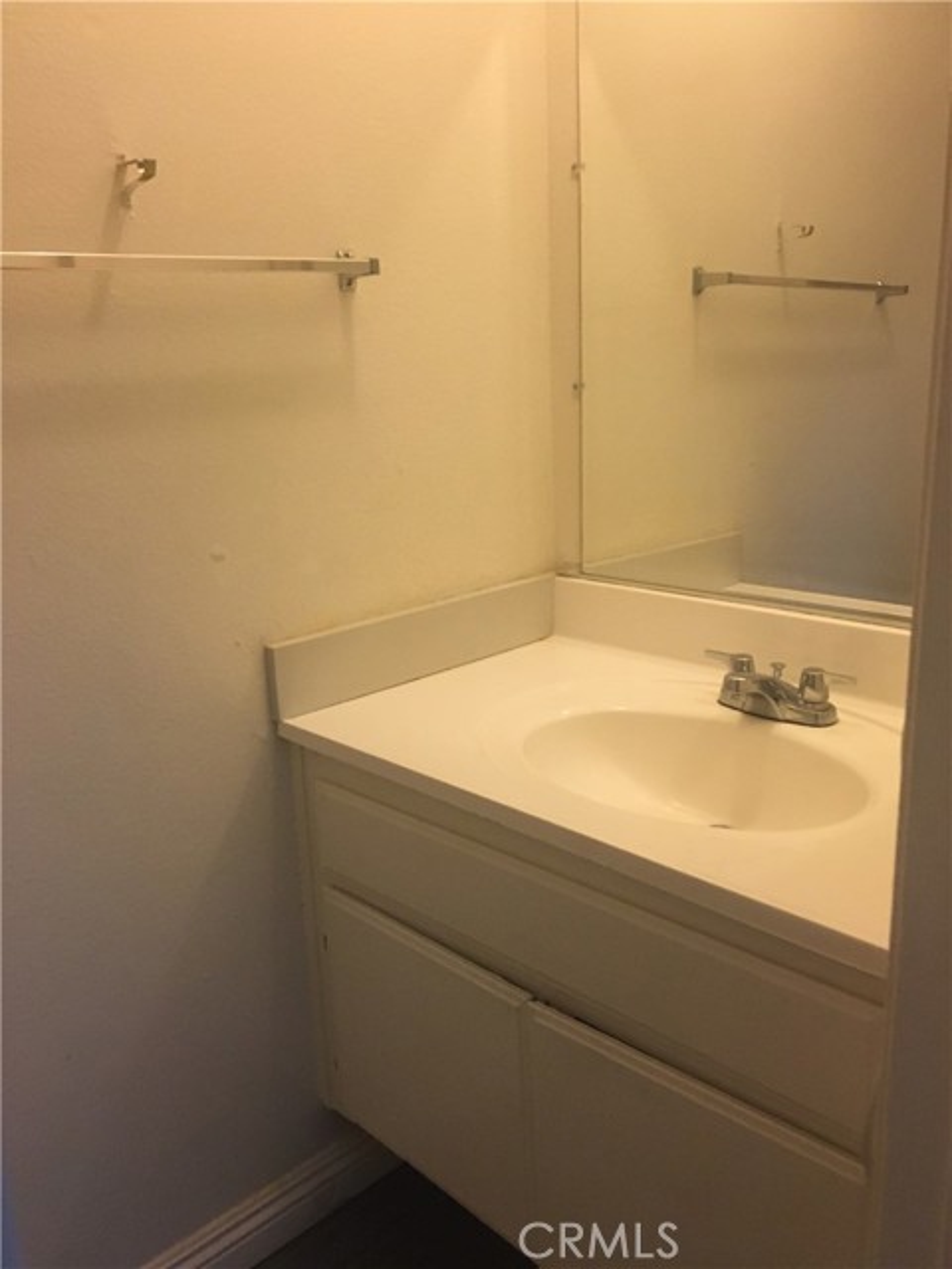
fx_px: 1063
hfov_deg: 48.2
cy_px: 634
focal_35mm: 29
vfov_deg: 61.7
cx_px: 476
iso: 200
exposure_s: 1/30
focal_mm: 4.15
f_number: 2.2
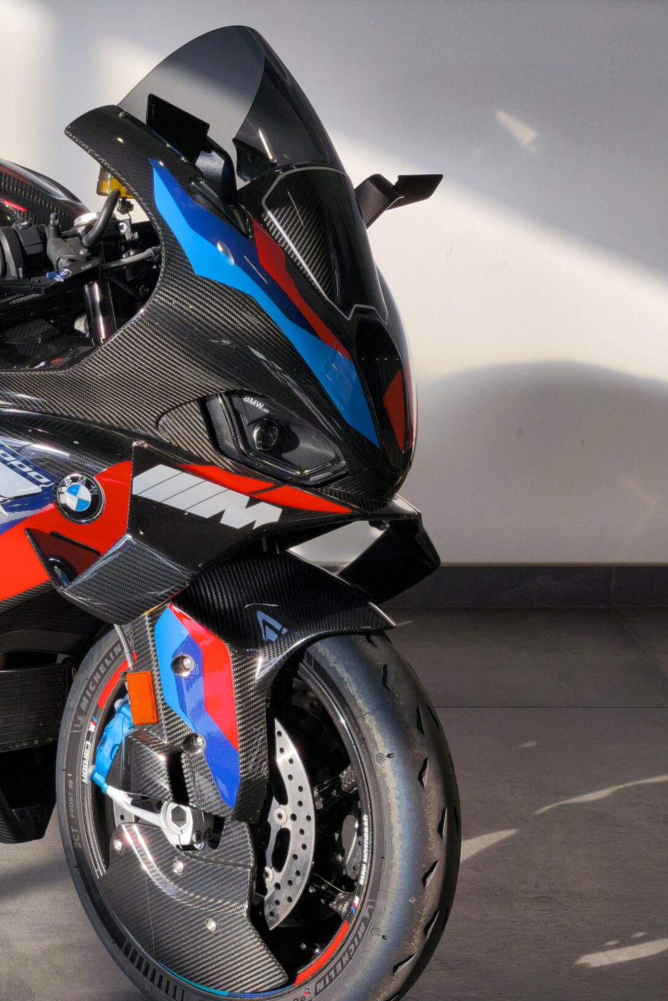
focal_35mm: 75
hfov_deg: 17.6
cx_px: -49
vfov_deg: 27.0
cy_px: 523
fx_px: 2087
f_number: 1.6
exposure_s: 1/1332
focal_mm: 6.57
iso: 50
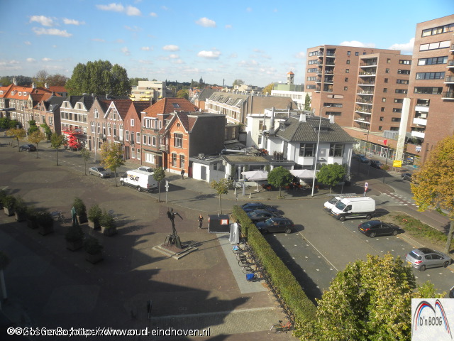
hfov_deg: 67.3
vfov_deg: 53.1
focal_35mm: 26
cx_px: 227
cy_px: 170
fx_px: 341
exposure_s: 1/228
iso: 64
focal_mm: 4.6
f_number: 4.5
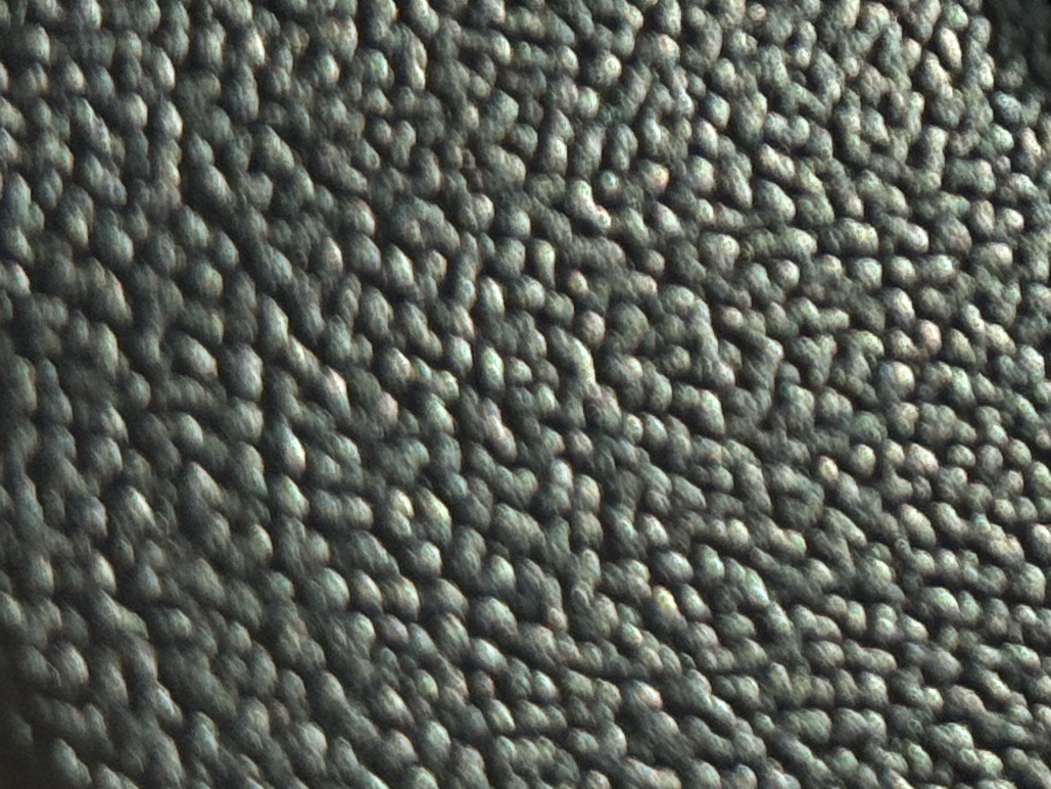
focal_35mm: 188
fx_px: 5709
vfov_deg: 7.8
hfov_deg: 10.0
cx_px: 1793
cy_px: -270
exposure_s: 1/1980
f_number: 1.78
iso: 80
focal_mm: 6.76
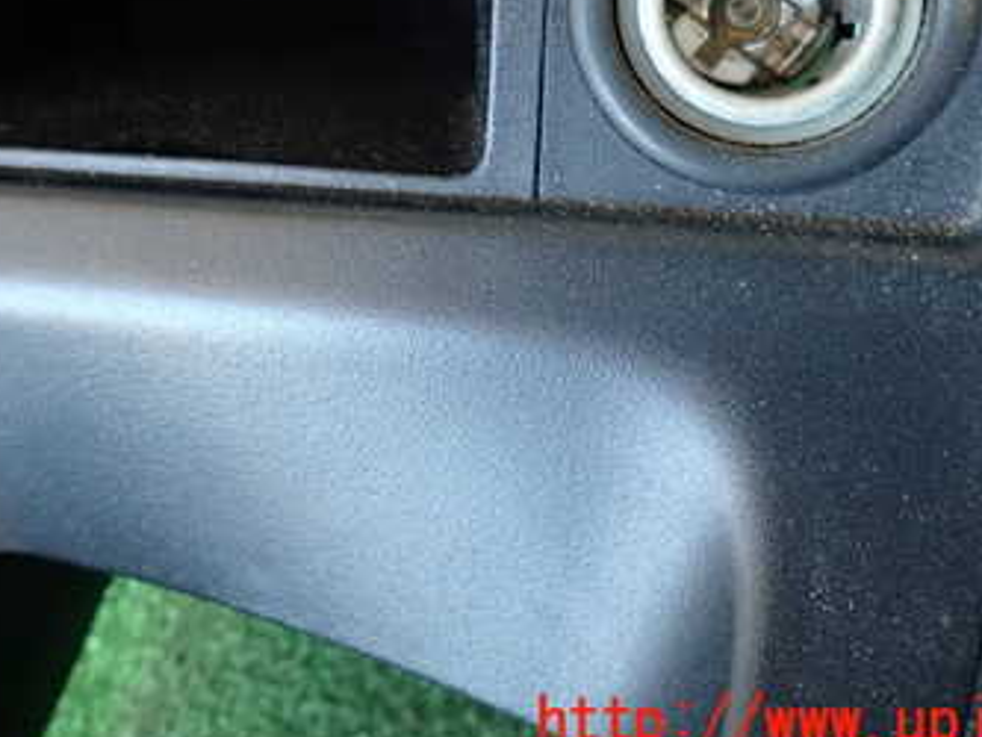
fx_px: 1277
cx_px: 318
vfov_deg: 31.0
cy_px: 97
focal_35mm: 45
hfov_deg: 41.5
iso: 250
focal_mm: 4.5
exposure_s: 1/30
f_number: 2
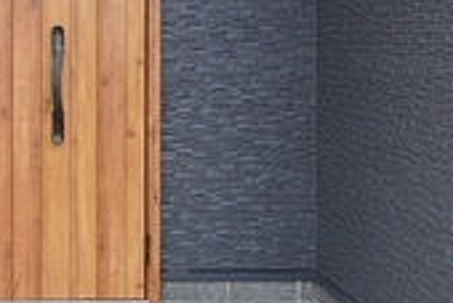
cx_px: 0
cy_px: 45
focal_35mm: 66
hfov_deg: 28.6
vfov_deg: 20.4
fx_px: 832
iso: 200
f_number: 5
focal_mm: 10
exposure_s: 1/100
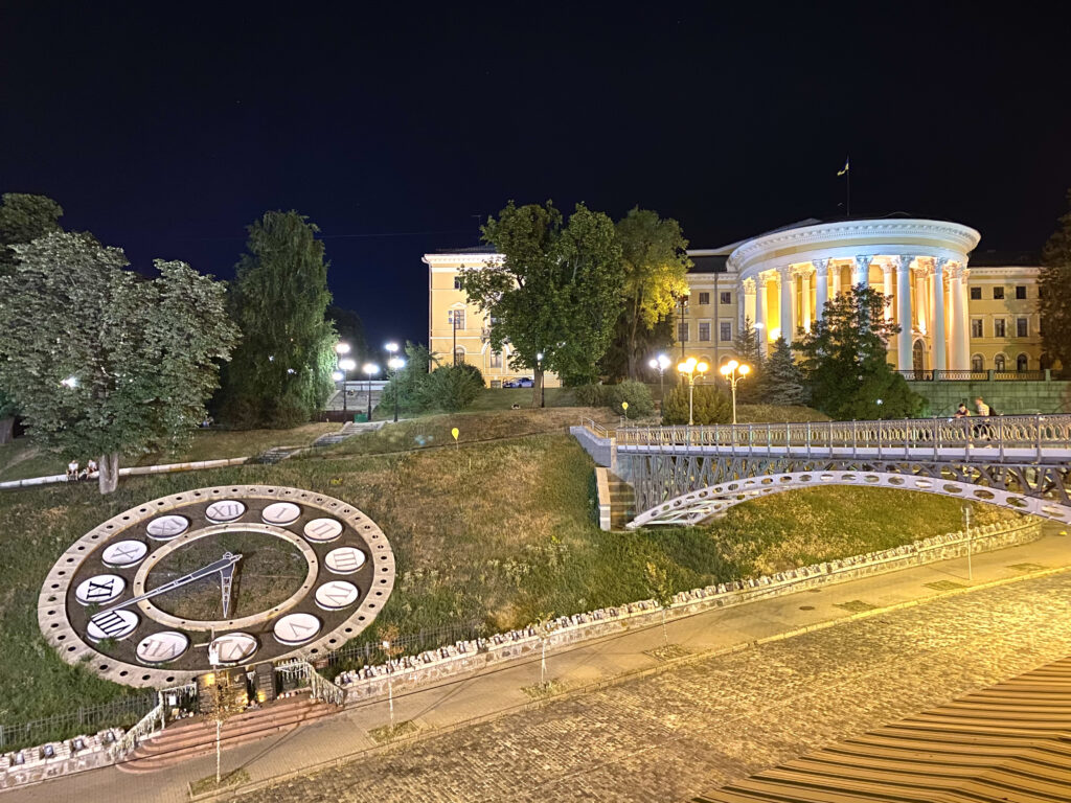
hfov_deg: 67.3
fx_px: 804
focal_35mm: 26
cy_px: 402
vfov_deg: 53.1
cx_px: 536
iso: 500
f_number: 1.8
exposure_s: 1/8
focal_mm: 4.25
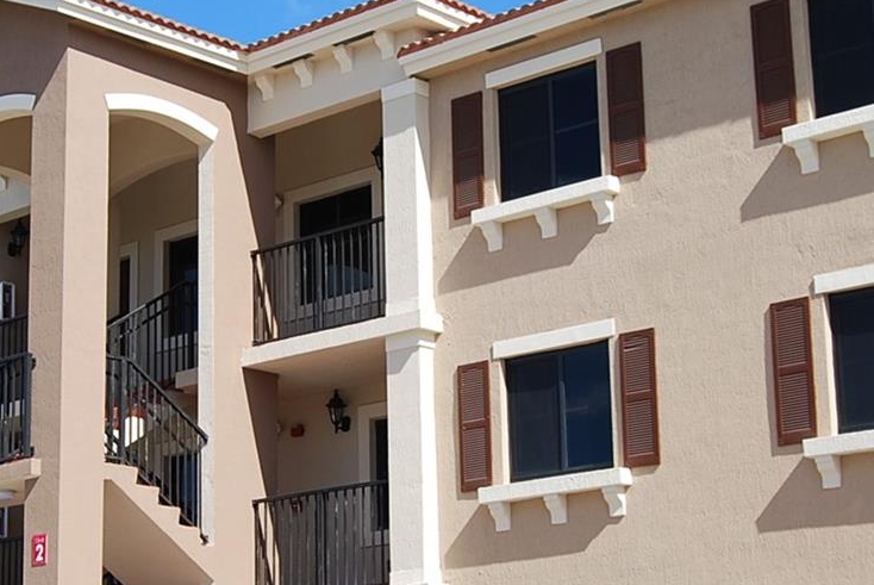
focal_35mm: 85
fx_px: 2066
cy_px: 374
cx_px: 302
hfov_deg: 23.8
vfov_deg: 16.1
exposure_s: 1/250
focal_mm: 26
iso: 100
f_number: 8
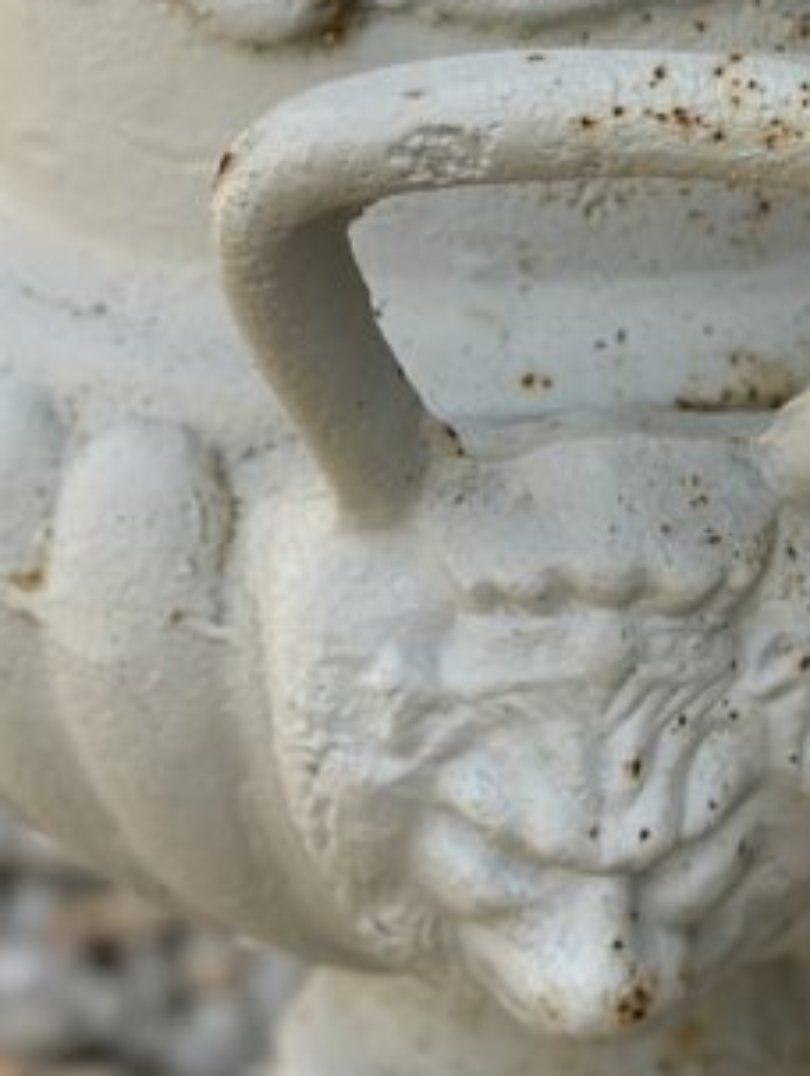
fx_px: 5044
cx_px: 732
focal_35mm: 162
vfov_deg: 11.8
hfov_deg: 9.1
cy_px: -337
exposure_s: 1/2304
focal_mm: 6.86
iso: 100
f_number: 1.78
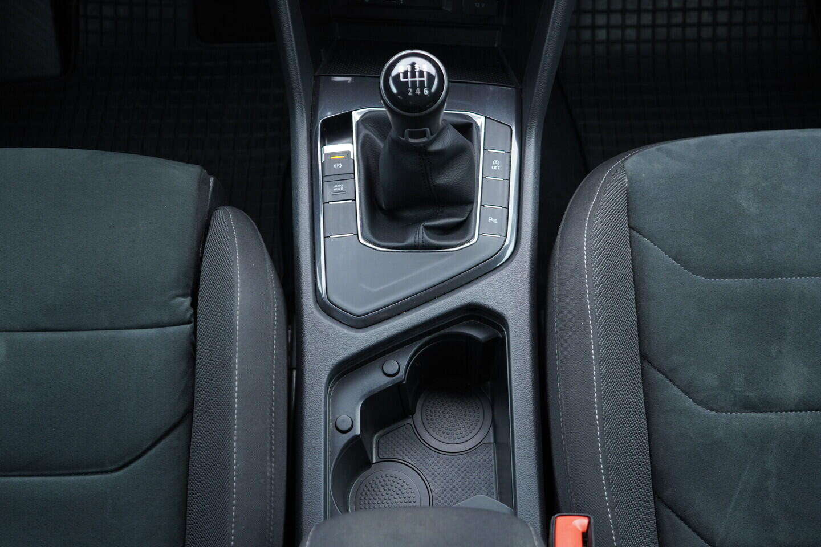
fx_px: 821
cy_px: 274
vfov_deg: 36.9
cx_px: 410
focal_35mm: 36
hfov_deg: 53.1
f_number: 2.8
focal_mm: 24
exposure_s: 1/40
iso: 400
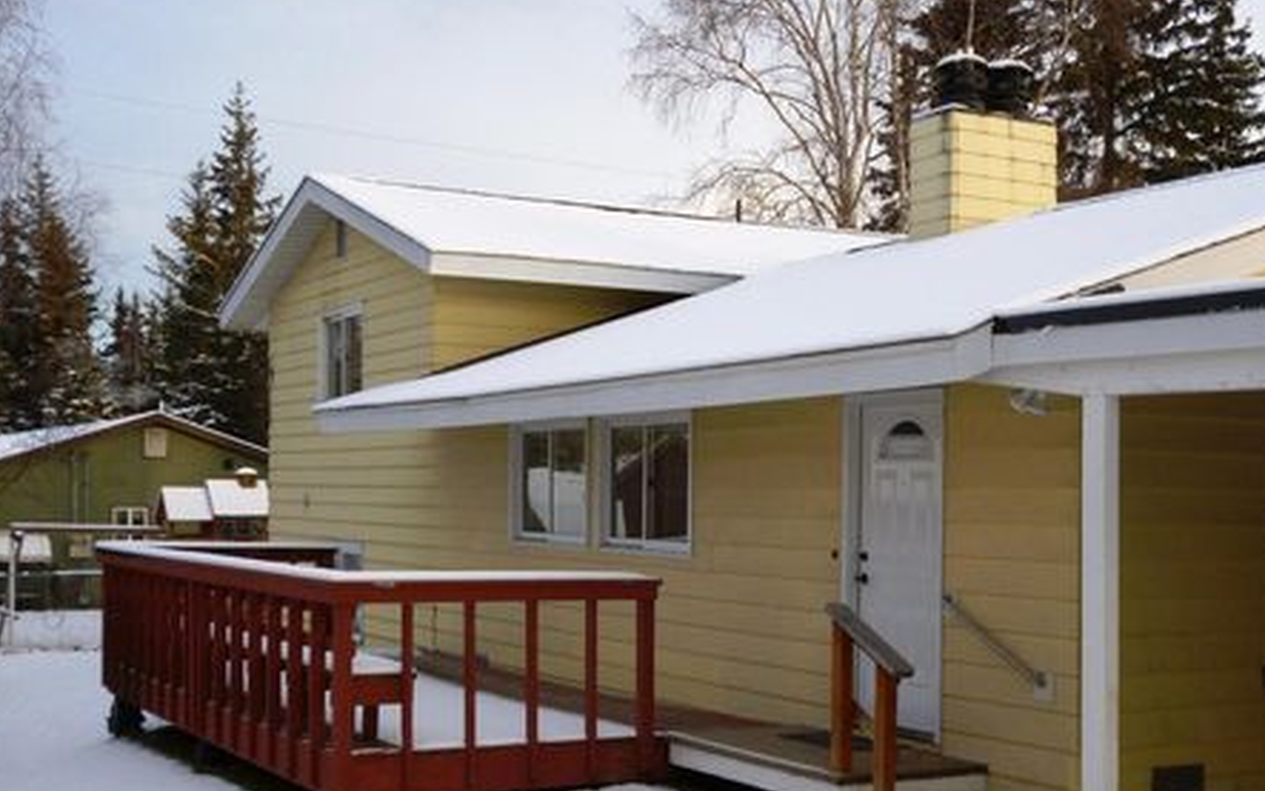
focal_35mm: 49
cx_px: 697
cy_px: 495
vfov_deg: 26.3
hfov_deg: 41.0
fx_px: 1690
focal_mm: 7.3
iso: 125
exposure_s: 1/60
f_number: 3.7
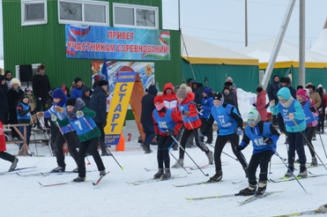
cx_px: 172
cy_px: 109
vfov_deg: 11.1
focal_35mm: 123
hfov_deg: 16.7
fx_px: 1115
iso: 160
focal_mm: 38
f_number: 8
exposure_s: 1/250
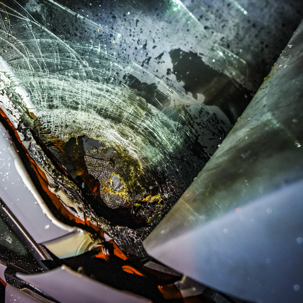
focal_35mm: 45
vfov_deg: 37.6
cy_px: 153
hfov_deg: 37.0
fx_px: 446
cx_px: 91
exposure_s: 1/50
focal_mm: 35
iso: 6400
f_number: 2.8
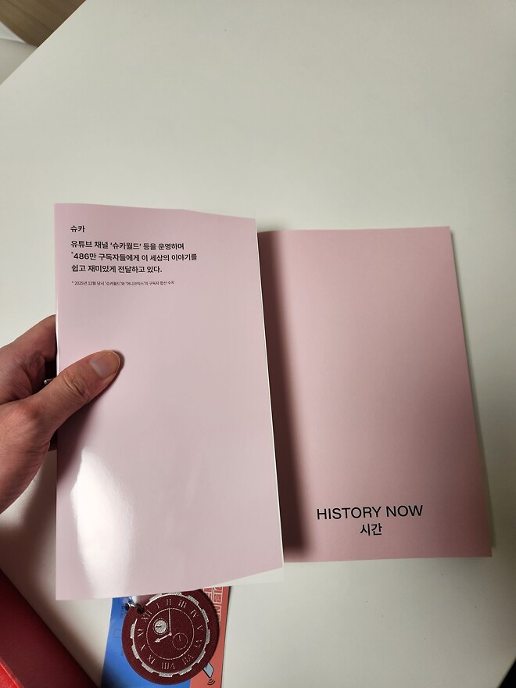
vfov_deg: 73.9
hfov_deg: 58.9
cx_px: 258
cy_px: 344
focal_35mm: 23
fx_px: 457
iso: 50
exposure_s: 1/120
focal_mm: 5.4
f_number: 1.8
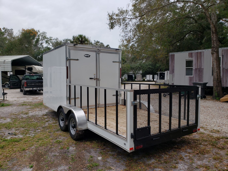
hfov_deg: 67.3
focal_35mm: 26
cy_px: 86
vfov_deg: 53.1
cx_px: 114
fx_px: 171
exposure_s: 1/583
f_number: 2.4
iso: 50
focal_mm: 4.3
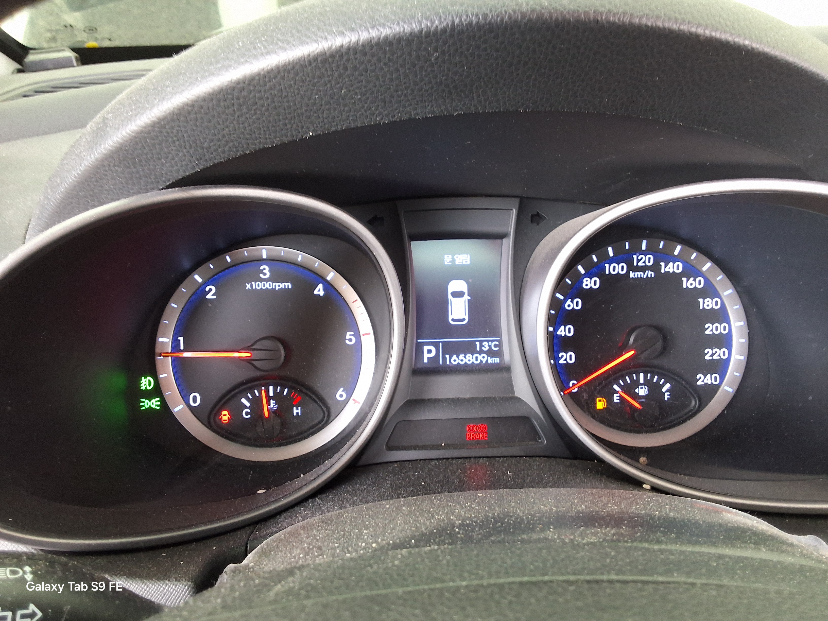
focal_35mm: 28
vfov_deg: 49.7
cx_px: 414
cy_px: 310
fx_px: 670
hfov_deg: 63.4
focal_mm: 2.91
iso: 200
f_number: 1.9
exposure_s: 1/30
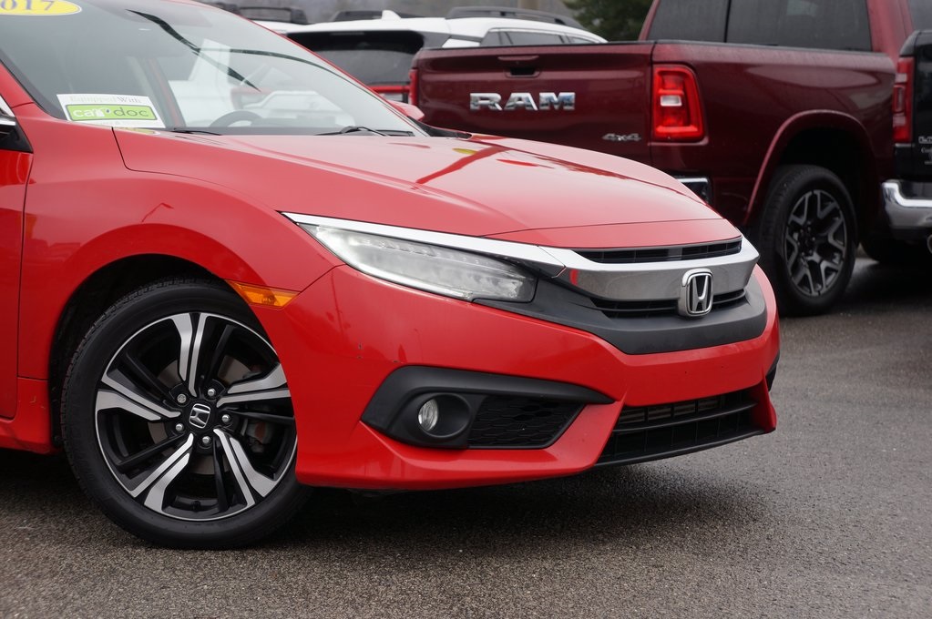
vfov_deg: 16.5
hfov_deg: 24.6
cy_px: 310
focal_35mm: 82
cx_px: 466
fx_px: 2134
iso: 160
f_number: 5.6
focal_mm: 55
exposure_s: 1/100
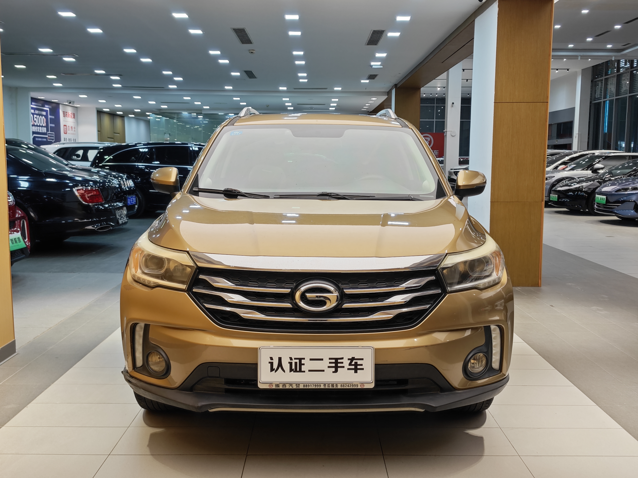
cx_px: 319
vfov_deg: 40.7
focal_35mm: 35
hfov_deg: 52.6
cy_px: 239
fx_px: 645
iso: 125
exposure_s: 1/100
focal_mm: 8.7
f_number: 1.9
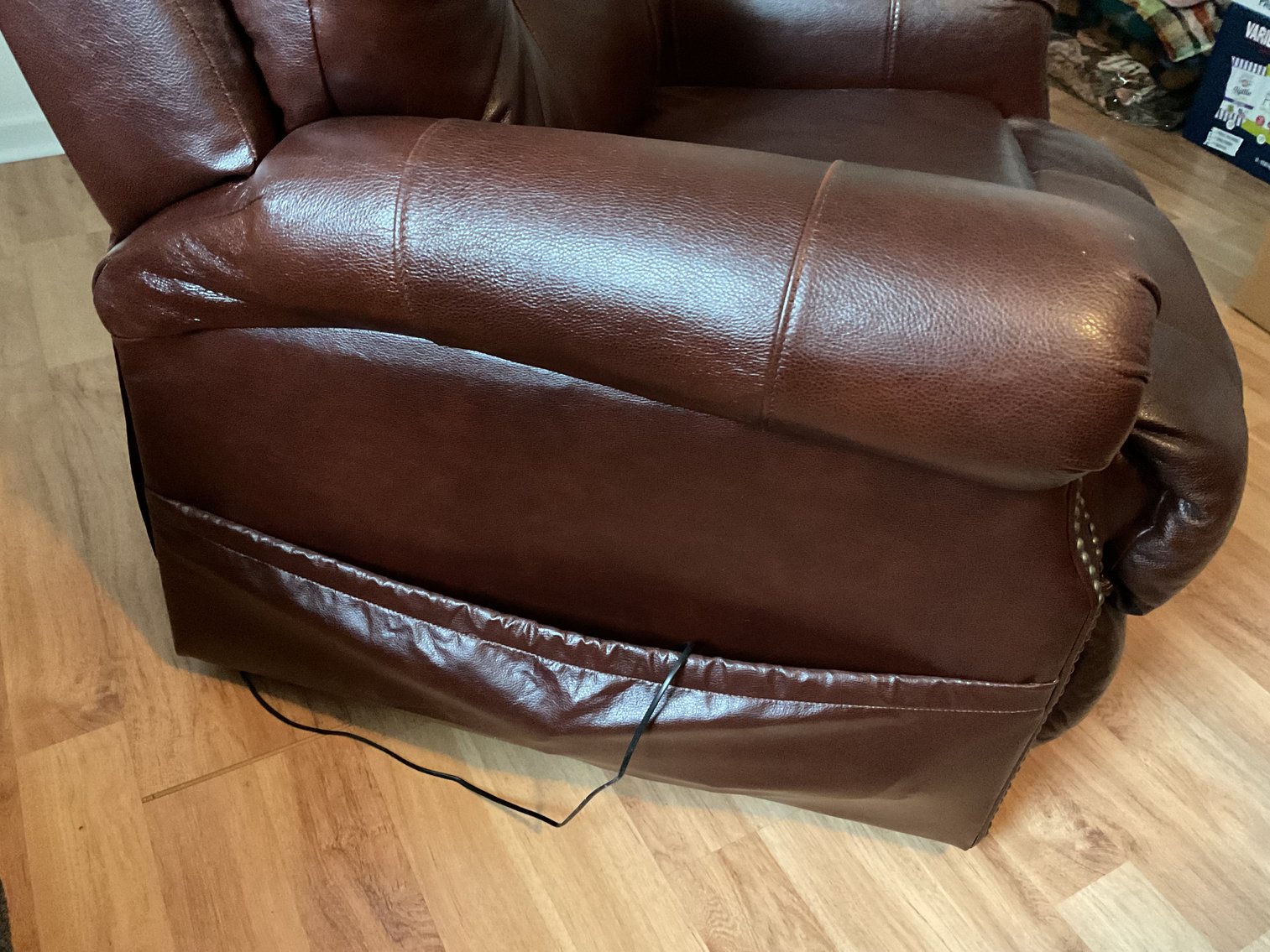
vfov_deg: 48.2
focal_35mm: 29
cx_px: 635
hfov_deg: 61.7
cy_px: 476
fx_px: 1064
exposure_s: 1/20
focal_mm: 3
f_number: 1.8
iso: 500
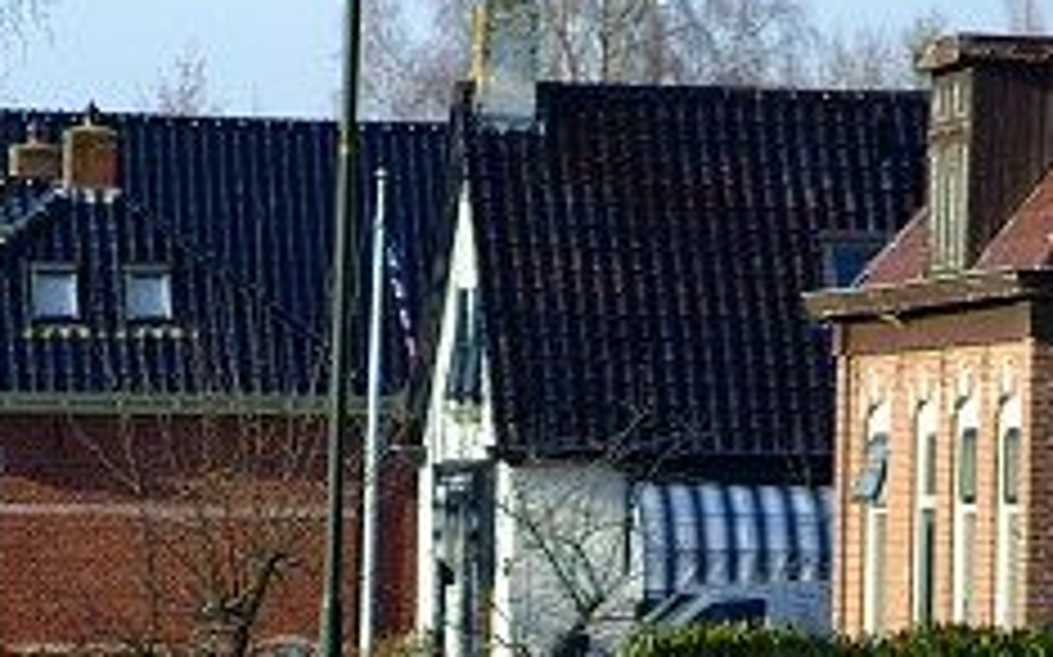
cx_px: 162
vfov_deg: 3.3
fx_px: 11445
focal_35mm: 399
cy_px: 470
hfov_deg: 5.3
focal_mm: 135
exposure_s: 1/750
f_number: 4.5
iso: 200
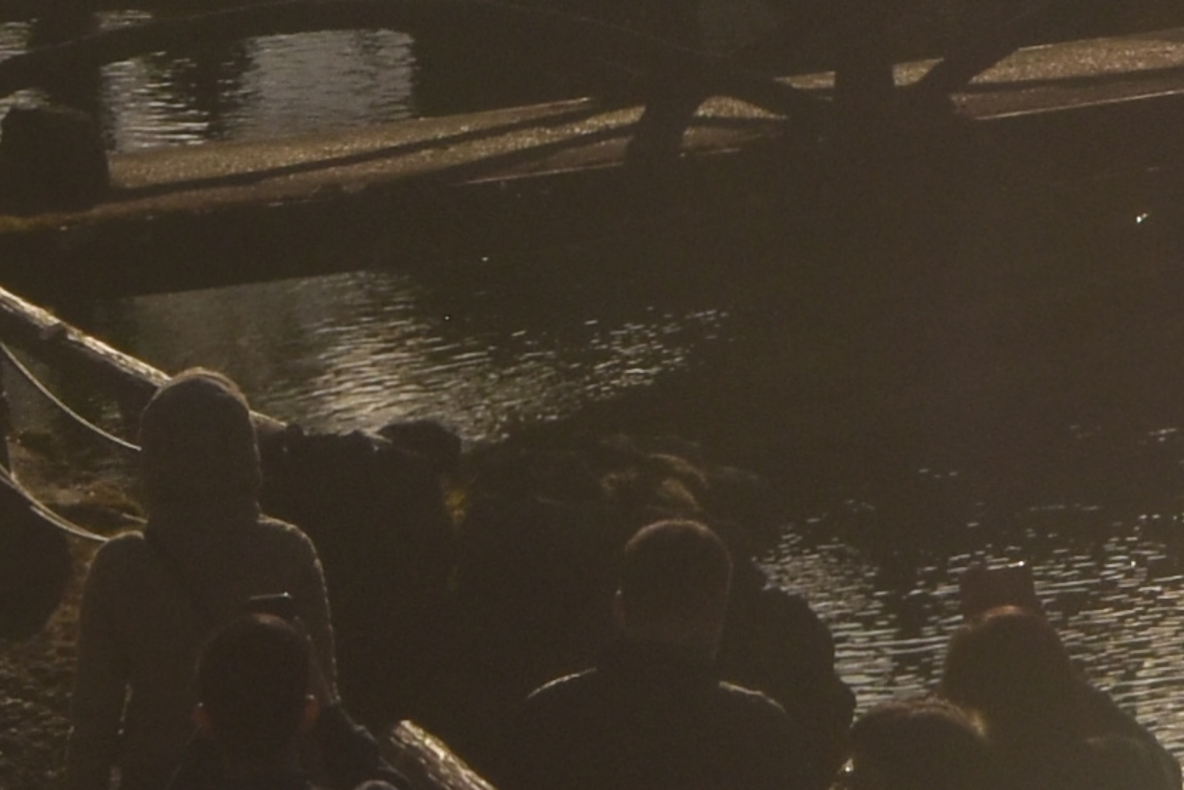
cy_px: -1909
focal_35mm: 337
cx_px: 1740
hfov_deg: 6.1
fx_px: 11072
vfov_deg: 3.9
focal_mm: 31
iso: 200
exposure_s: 1/500
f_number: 11
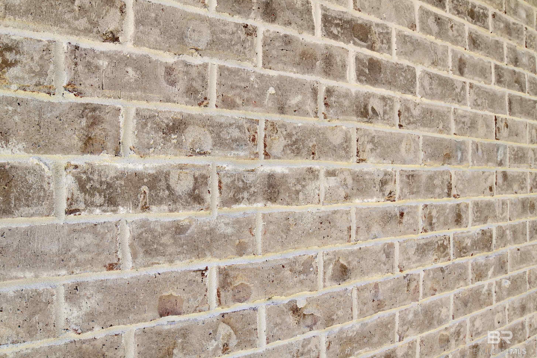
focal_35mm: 19
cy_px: 181
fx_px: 283
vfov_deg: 64.6
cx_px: 263
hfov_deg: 86.9
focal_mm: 18
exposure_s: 1/40
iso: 200
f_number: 11
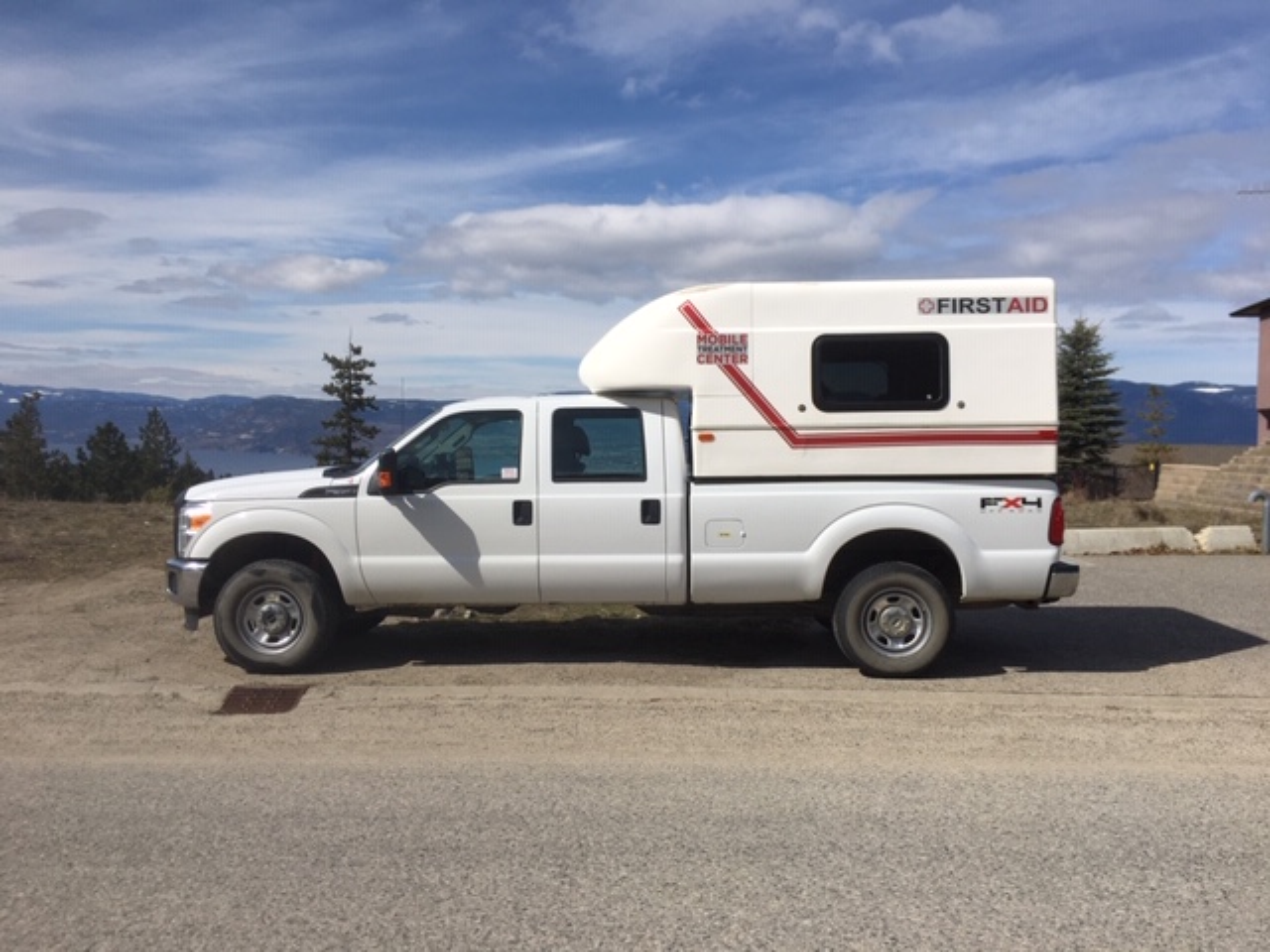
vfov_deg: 48.2
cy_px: 476
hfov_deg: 61.7
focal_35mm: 29
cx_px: 635
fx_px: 1064
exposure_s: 1/3344
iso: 25
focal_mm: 4.15
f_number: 2.2
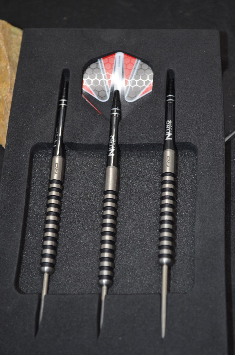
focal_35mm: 69
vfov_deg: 29.3
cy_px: 178
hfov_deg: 19.6
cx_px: 118
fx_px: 679
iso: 200
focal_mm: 46
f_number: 5.6
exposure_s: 1/30
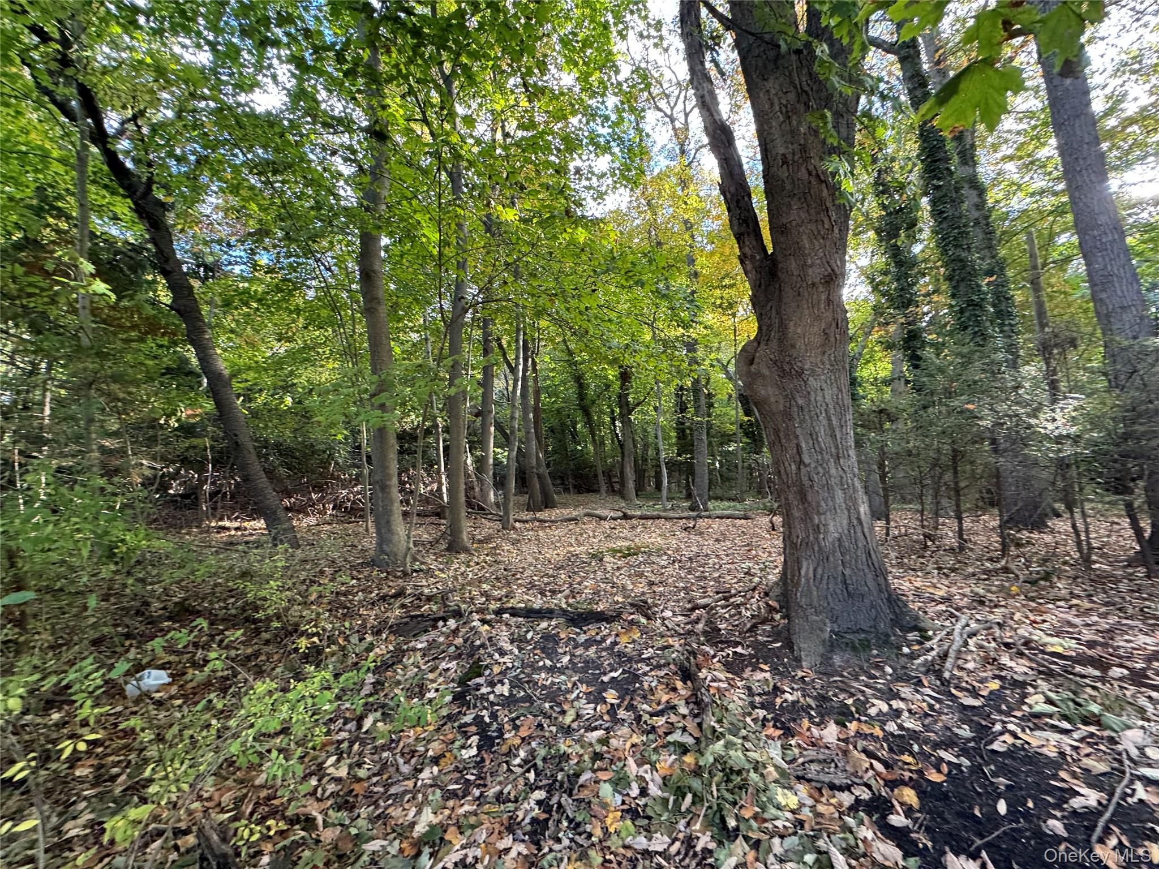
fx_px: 469
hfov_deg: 102.1
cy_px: 434
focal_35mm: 14
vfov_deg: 85.7
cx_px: 580
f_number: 2.2
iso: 160
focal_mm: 2.22
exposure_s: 1/99
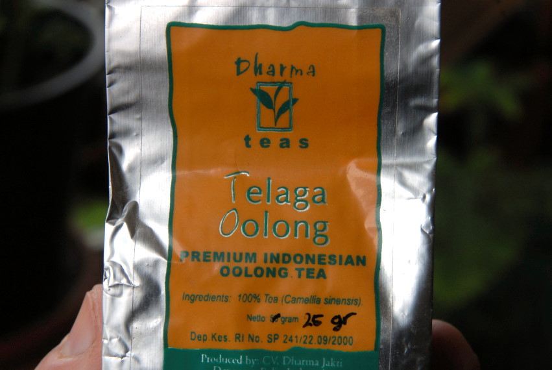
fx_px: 1290
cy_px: 185
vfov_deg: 16.3
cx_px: 276
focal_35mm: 84
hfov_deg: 24.2
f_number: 10
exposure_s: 1/80
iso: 400
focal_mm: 56
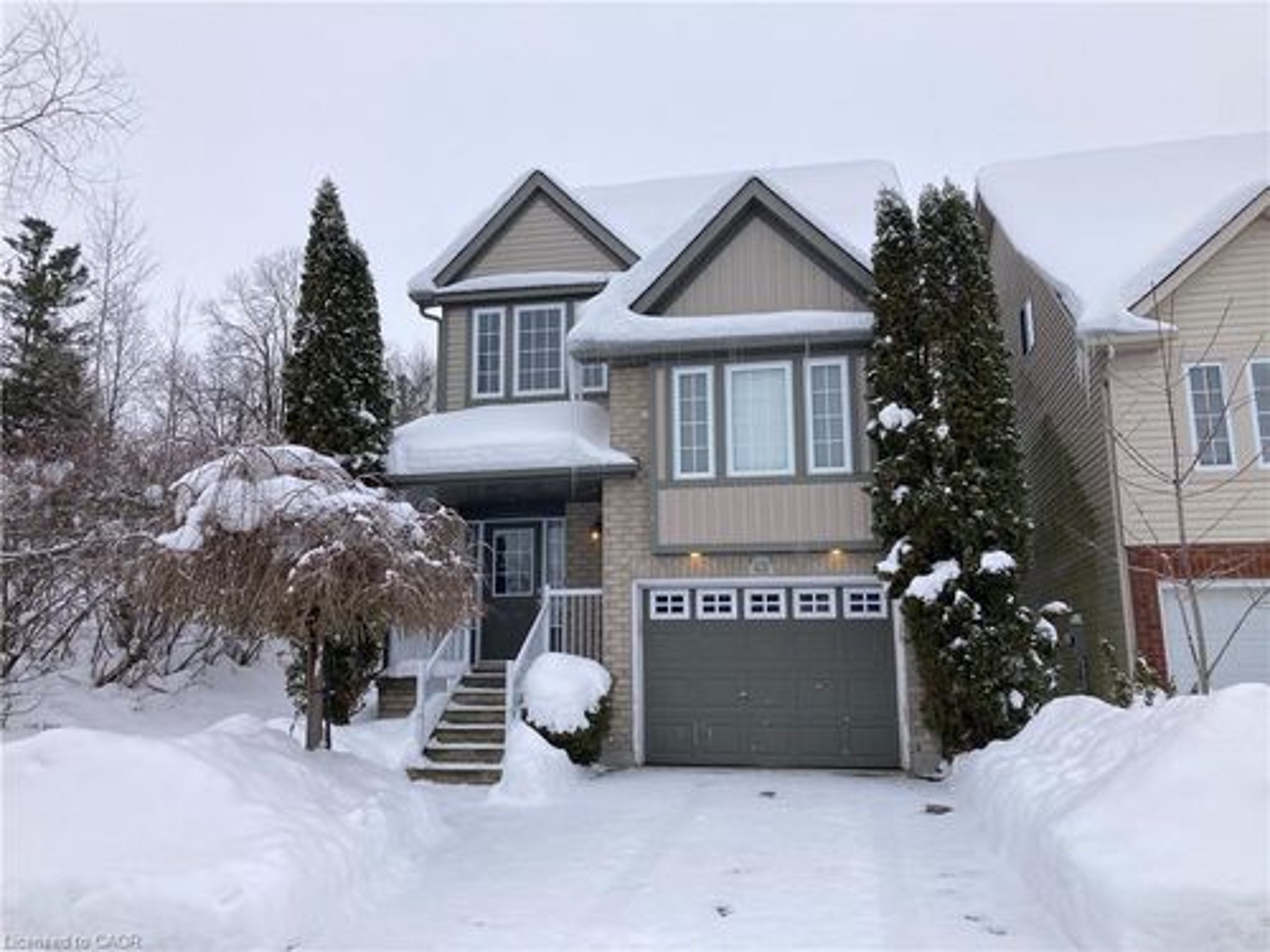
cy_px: 476
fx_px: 1027
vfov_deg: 49.7
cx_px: 635
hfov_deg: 63.4
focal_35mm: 28
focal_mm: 3.99
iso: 20
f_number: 1.8
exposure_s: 1/857
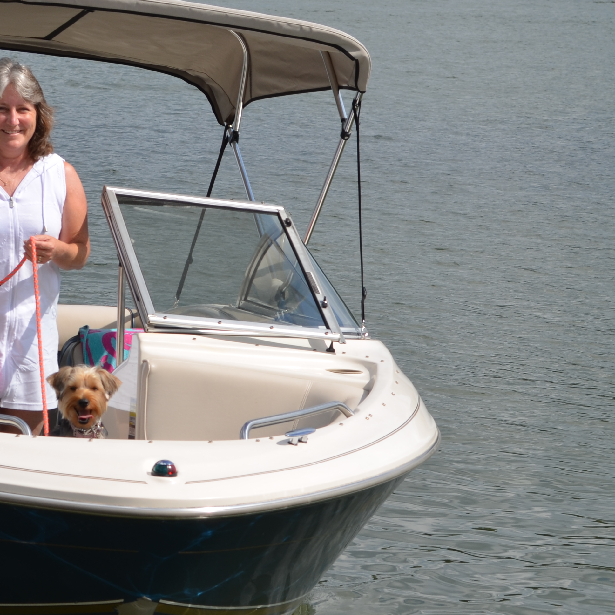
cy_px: 426
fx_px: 3579
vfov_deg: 9.8
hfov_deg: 9.8
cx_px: 66
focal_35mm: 178
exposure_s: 1/320
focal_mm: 55
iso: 100
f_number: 9
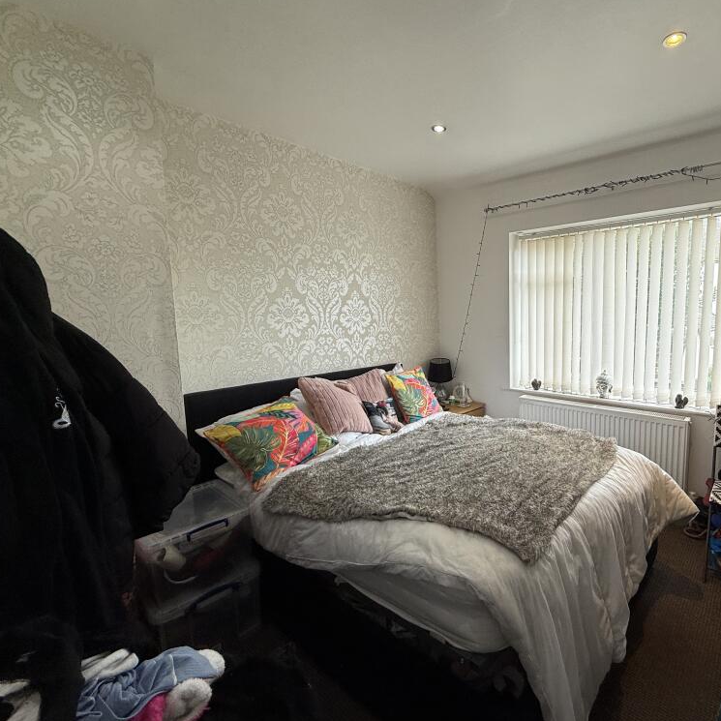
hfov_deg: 81.5
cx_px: 472
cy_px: 360
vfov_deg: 84.0
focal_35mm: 17
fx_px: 401
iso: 40
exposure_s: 1/105
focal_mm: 2.22
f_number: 2.2
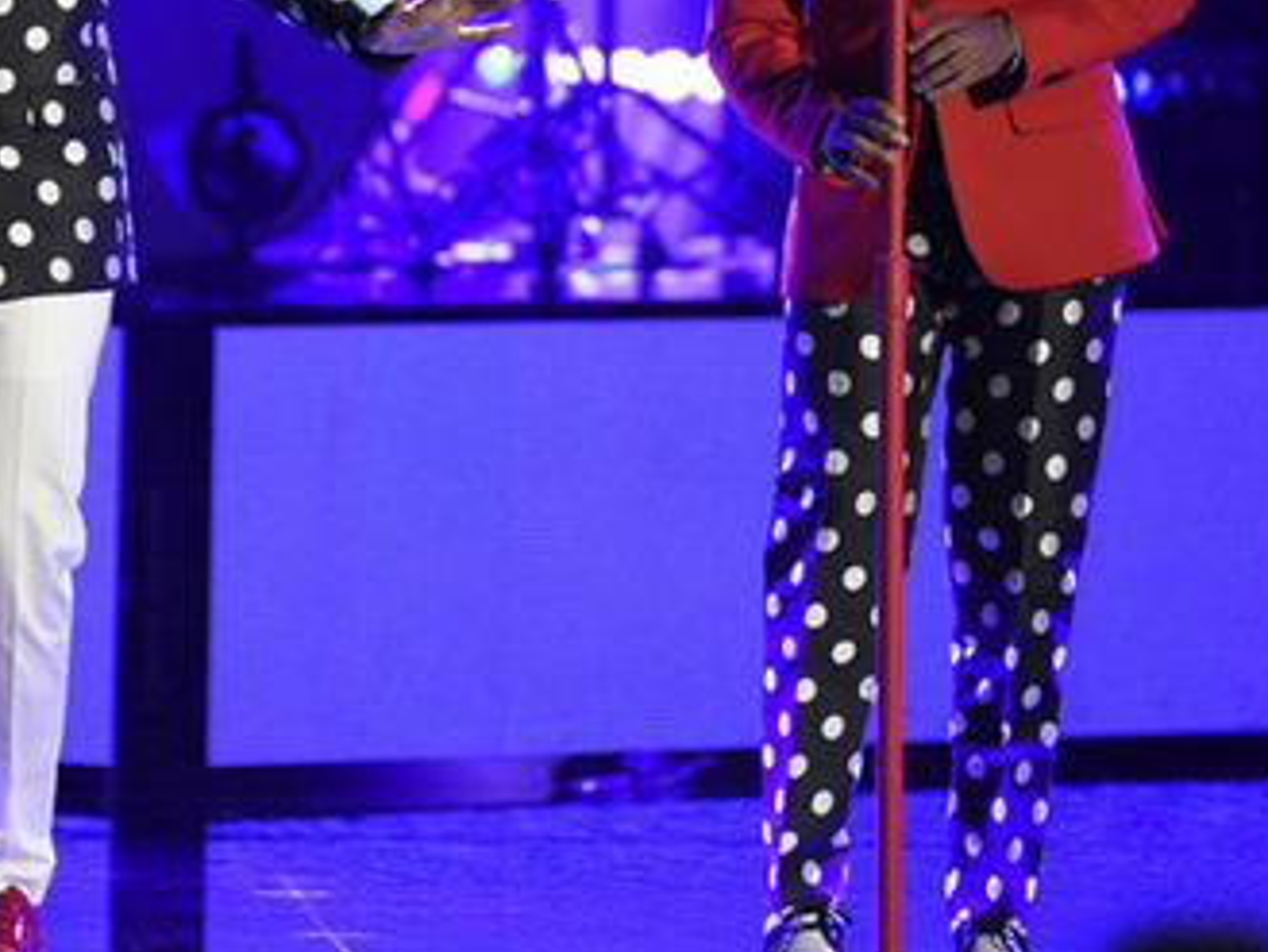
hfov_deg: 2.9
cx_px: 358
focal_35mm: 683
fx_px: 25028
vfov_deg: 2.2
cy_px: 166
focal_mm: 300
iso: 5000
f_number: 3.2
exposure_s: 1/320
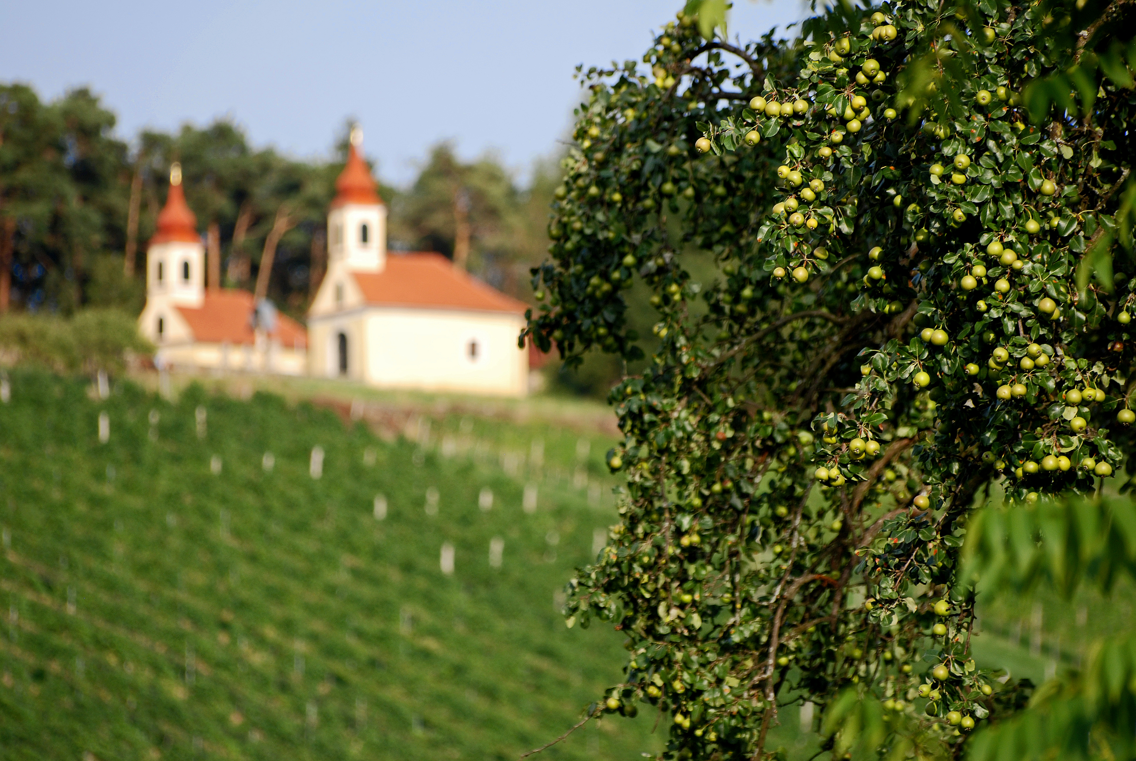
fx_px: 10426
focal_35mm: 330
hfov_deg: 6.2
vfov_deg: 4.2
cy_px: 380
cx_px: 568
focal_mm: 220
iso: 160
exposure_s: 1/400
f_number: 5.3
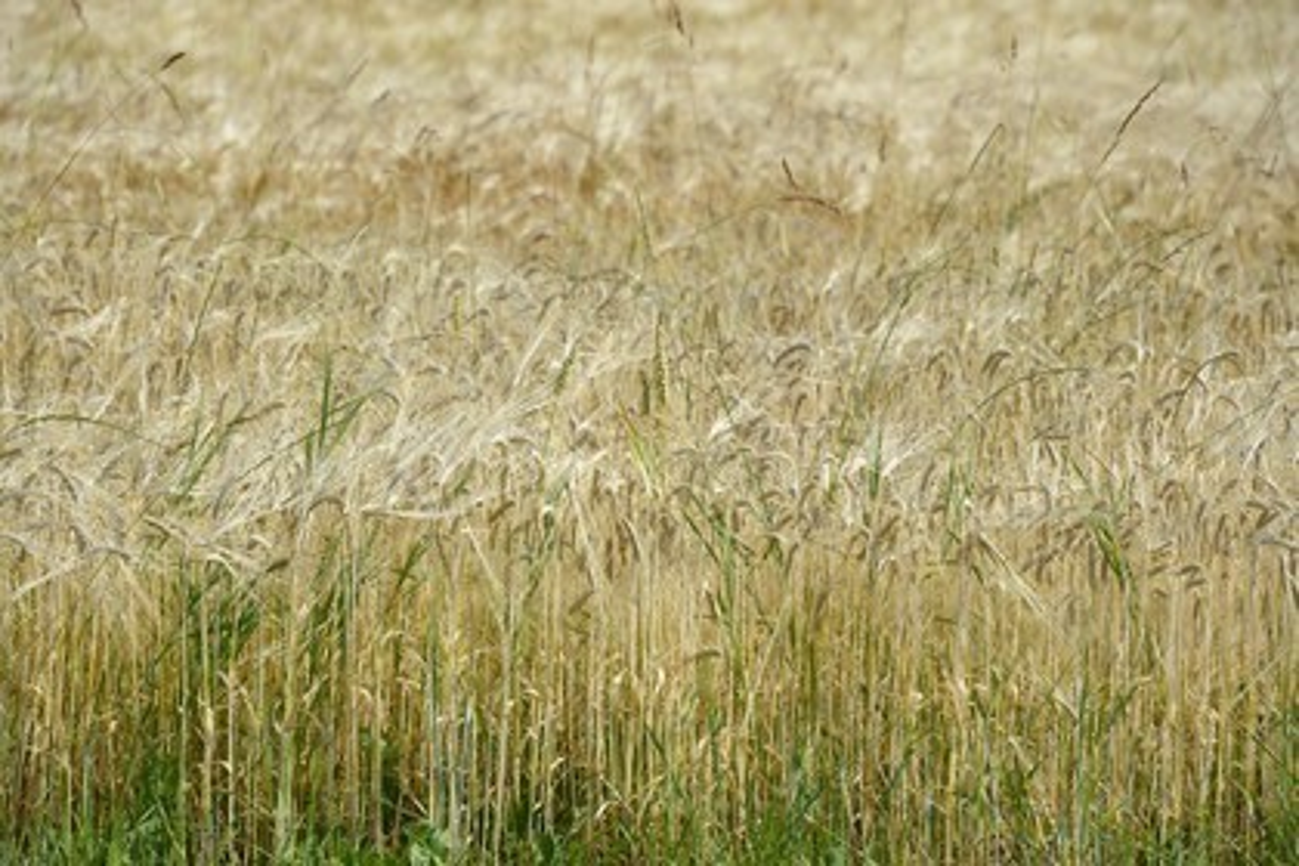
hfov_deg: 10.3
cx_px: 650
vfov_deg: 6.9
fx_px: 7216
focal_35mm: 200
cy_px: 433
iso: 200
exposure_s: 1/320
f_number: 10
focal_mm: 200
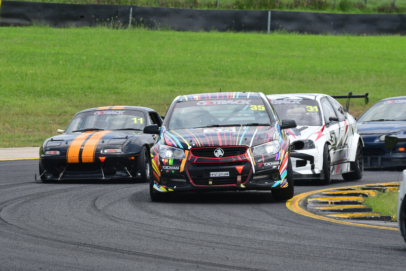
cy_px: 136
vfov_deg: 3.7
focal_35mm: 375
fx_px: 4230
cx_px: 203
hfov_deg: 5.5
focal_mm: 250
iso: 640
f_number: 11
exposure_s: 1/640
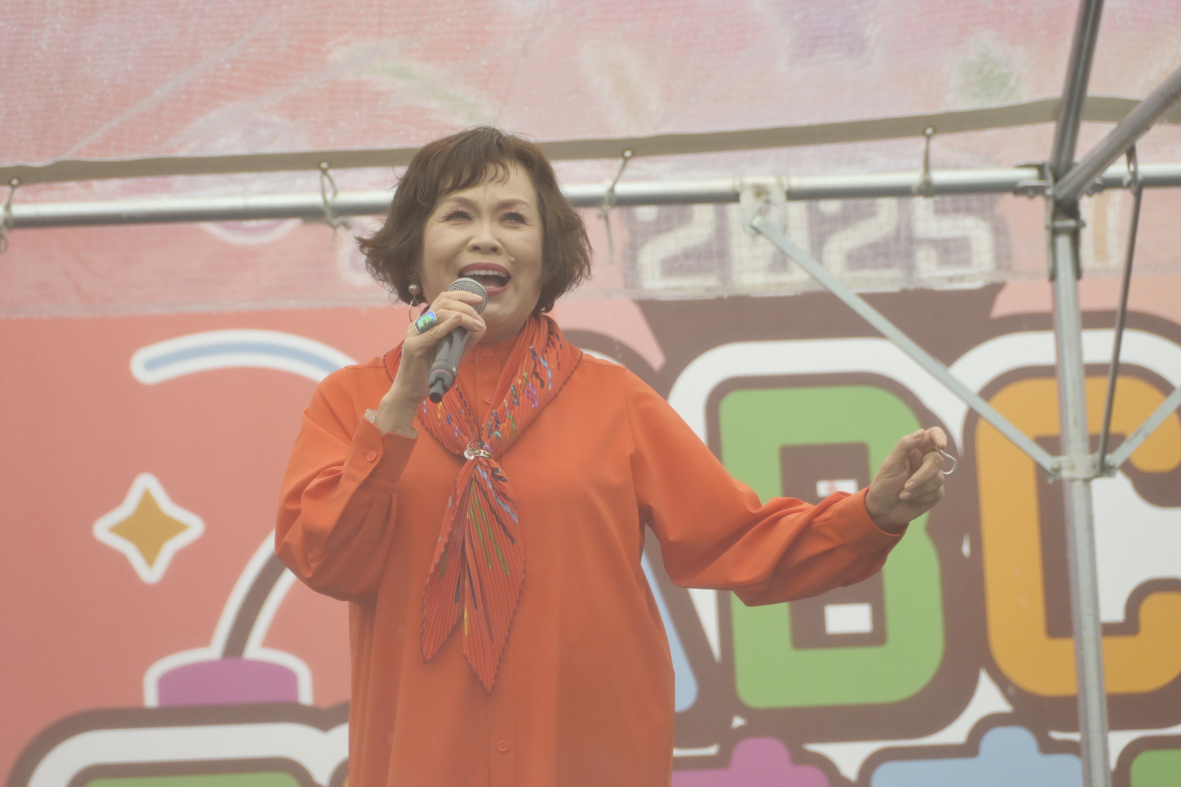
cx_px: 590
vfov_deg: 4.6
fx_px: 9839
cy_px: 394
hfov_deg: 6.9
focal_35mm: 300
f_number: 5.6
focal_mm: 200
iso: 800
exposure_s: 1/640
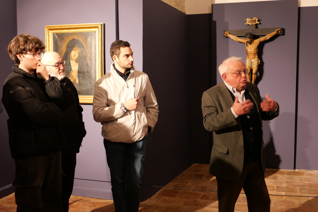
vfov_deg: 29.3
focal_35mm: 46
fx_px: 406
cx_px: 159
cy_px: 106
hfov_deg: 42.7
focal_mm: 20.6
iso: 1600
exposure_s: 1/40
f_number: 2.6
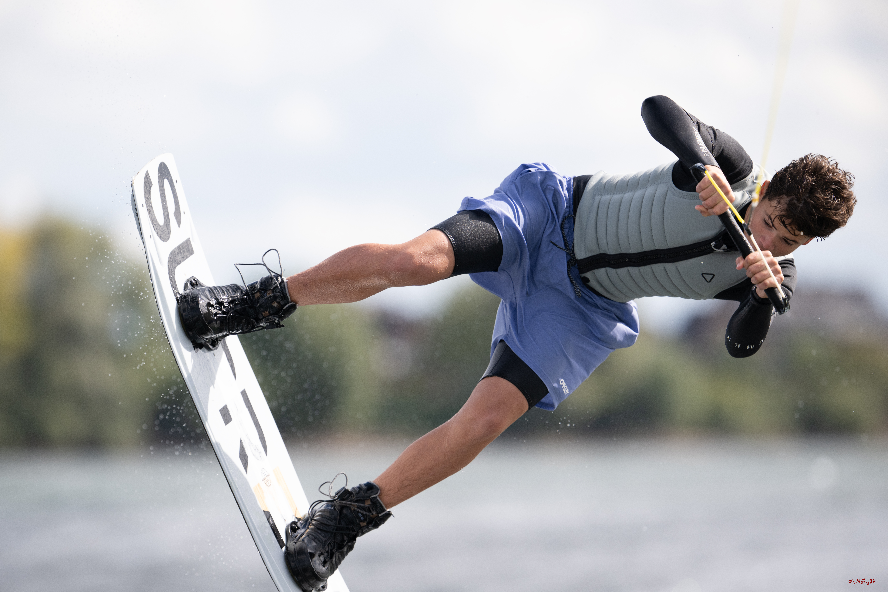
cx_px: 444
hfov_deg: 5.2
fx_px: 9866
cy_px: 296
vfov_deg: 3.4
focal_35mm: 400
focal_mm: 400
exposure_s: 1/2500
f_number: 4
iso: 320
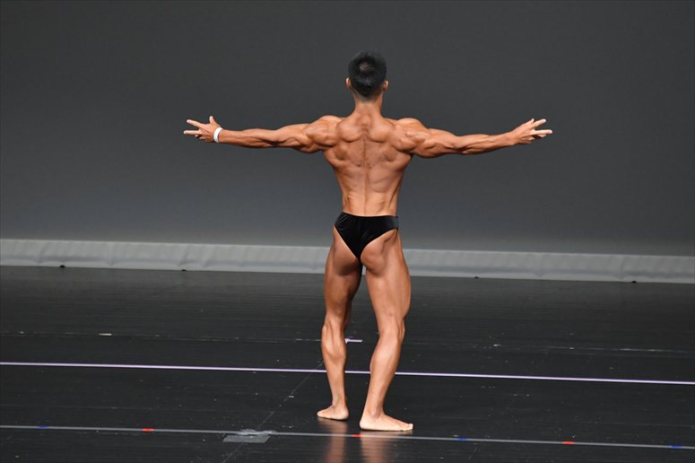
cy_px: 232
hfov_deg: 5.5
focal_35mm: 375
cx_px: 348
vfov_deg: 3.7
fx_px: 7236
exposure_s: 1/400
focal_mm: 250
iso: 4000
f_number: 5.6
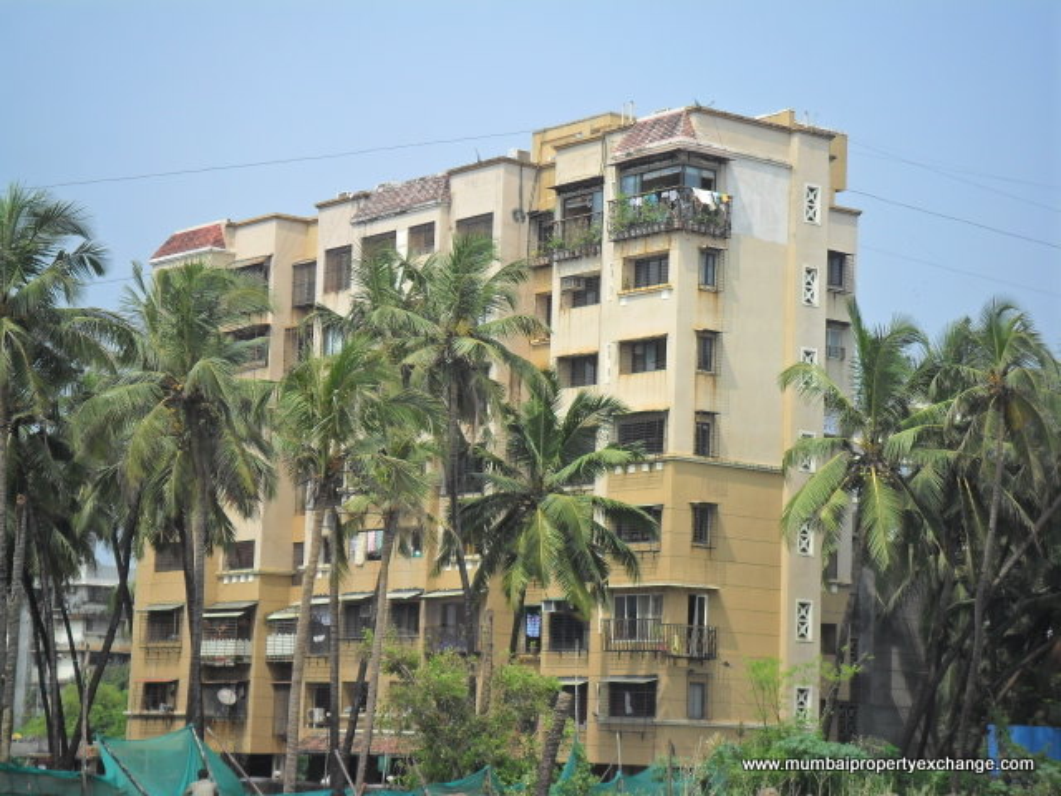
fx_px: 2636
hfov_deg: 22.8
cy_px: 398
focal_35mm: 86
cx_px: 530
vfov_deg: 17.2
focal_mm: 15.4
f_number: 4.3
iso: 100
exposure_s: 1/750
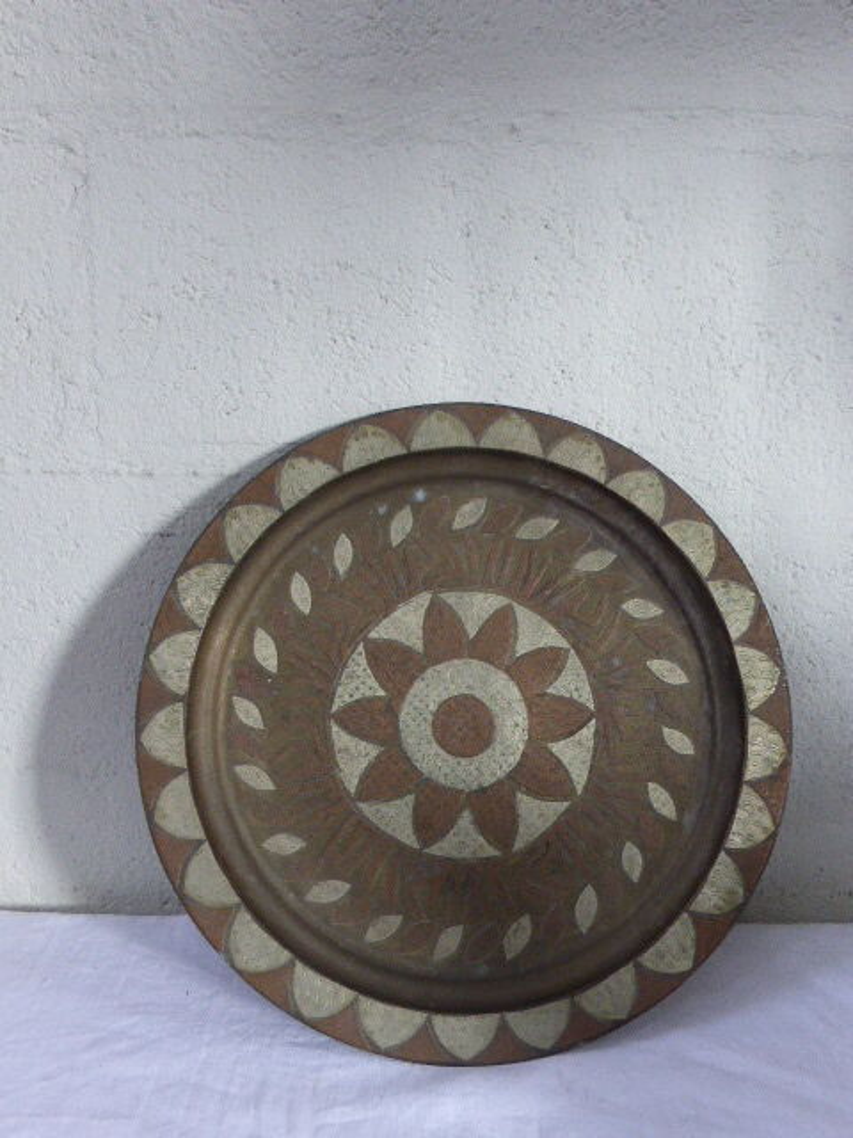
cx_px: 426
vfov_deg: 52.6
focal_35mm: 35
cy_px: 569
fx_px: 1150
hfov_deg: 40.7
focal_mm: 6.1
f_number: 3.7
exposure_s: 1/60
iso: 400
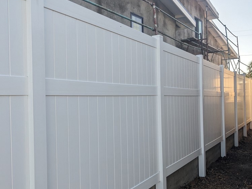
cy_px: 99
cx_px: 140
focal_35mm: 37
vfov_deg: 38.6
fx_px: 269
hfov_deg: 50.0
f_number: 1.73
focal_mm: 4.38
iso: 57
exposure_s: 1/1799
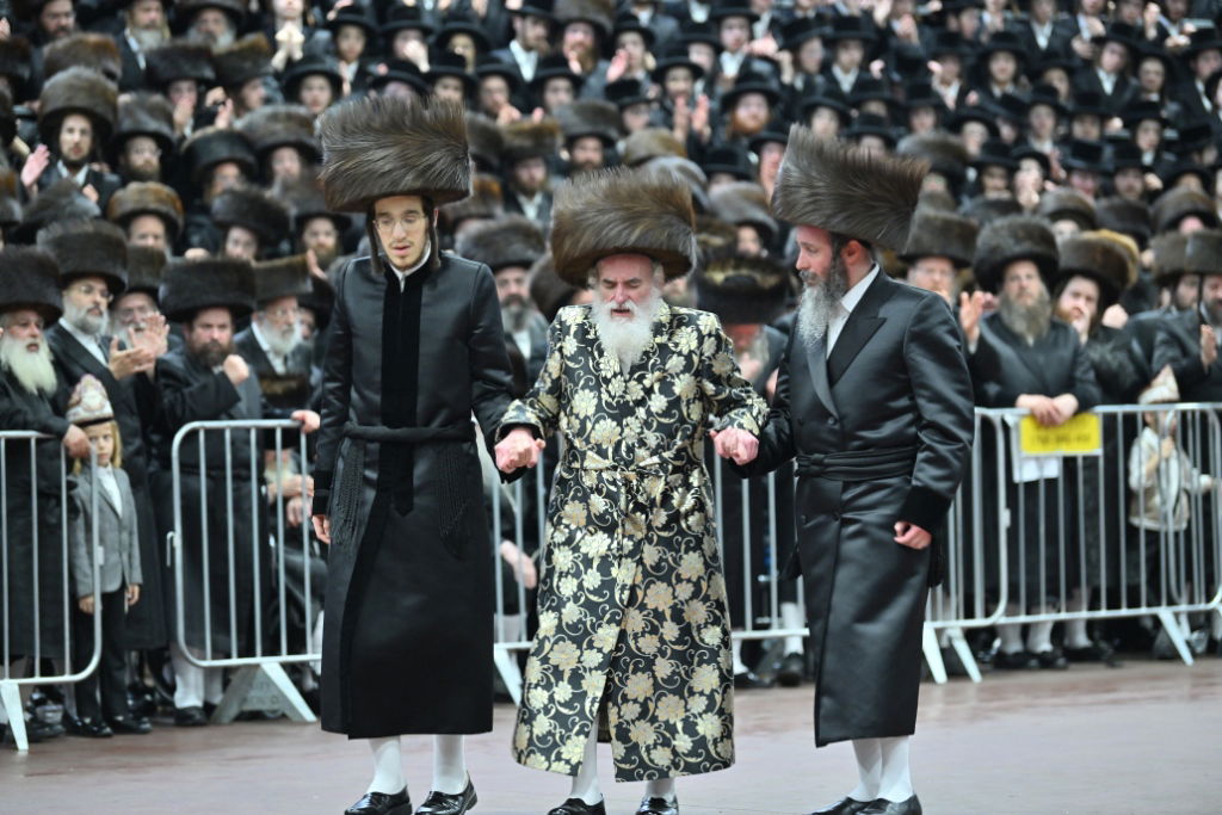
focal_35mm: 140
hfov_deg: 14.7
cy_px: 408
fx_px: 4753
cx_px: 611
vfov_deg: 9.8
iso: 800
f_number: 2.8
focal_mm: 140
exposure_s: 1/160
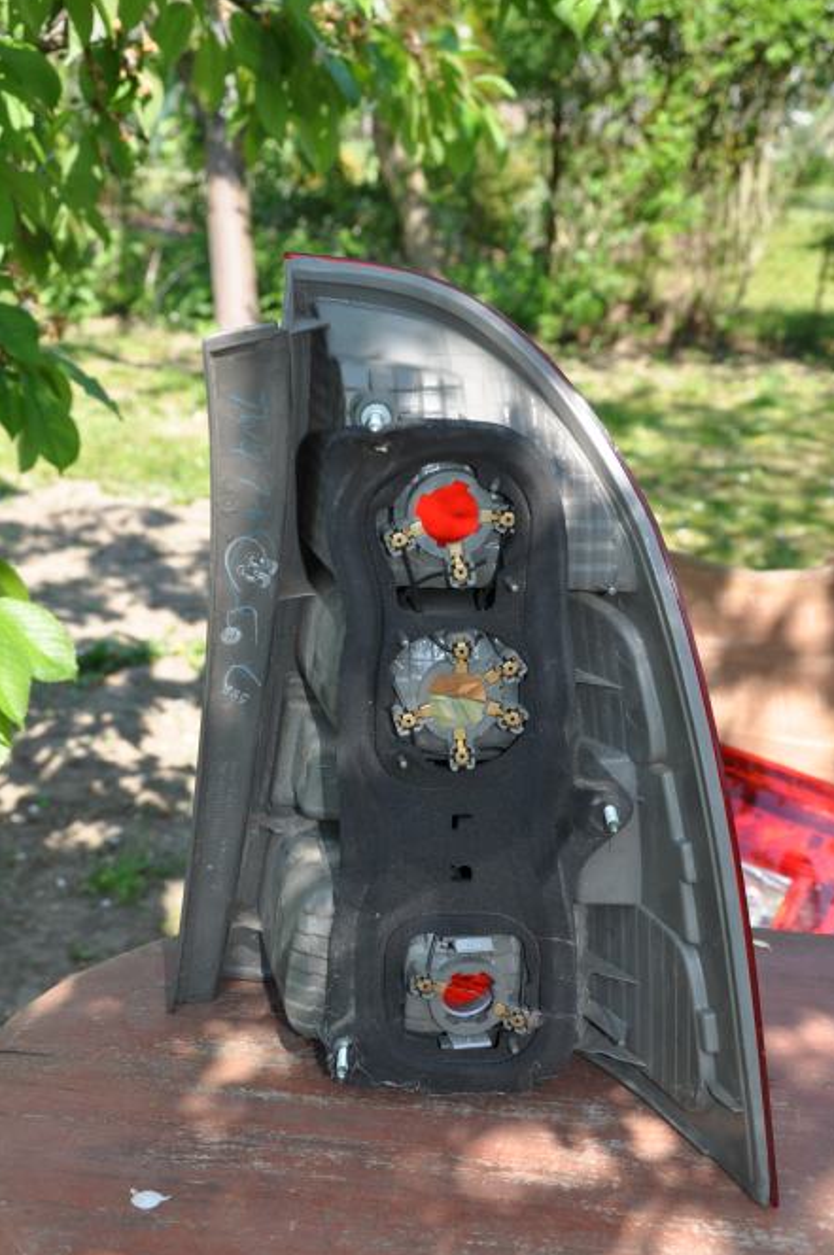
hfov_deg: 26.4
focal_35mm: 51
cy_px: 672
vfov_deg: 38.9
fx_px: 1777
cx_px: 441
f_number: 5.6
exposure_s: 1/200
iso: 200
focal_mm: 30
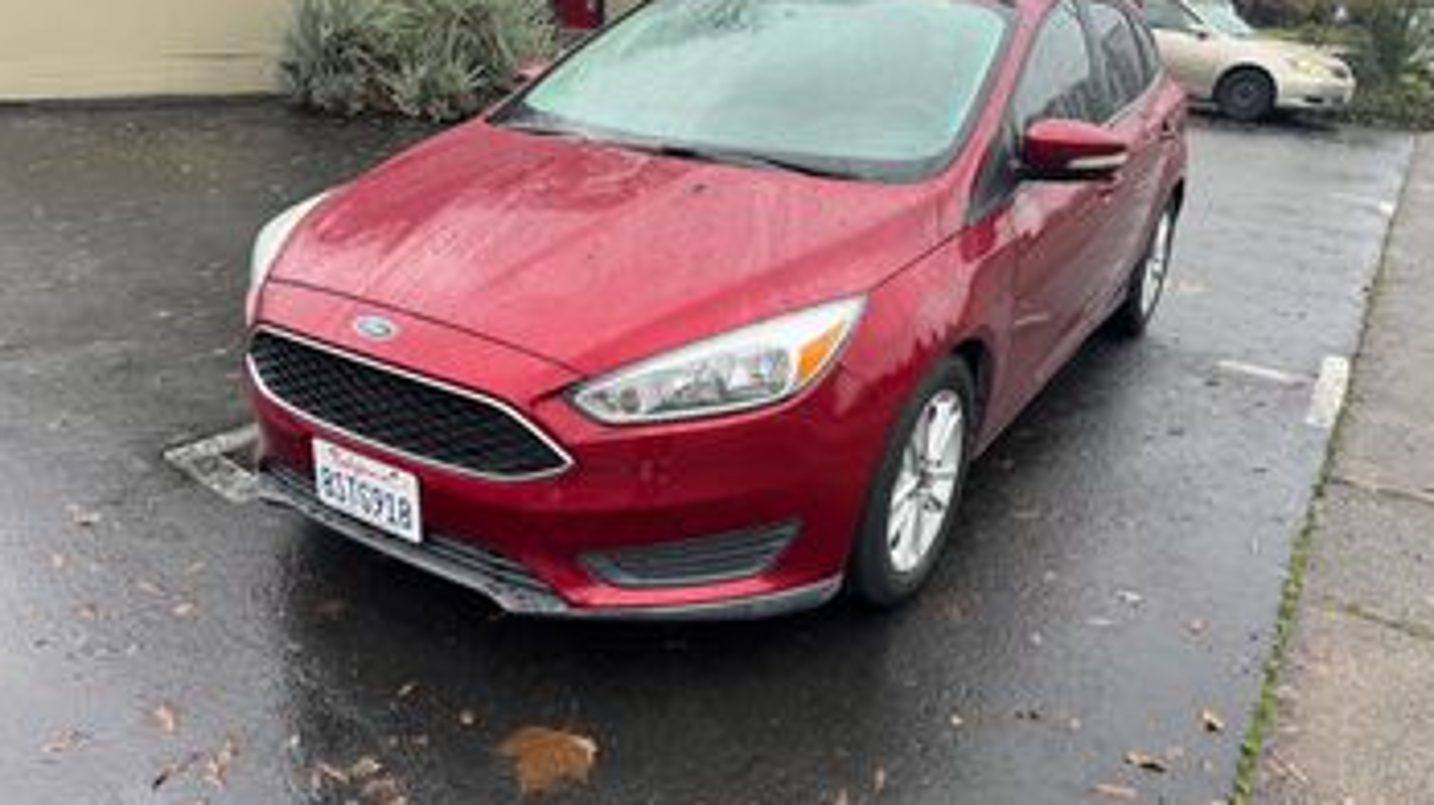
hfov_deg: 69.9
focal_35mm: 27
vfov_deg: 42.8
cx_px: 703
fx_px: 1026
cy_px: 386
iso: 64
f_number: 1.78
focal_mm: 6.76
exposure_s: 1/142
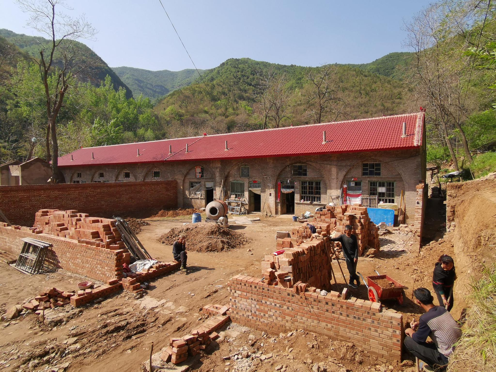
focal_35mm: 20
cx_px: 248
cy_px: 186
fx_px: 287
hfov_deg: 81.7
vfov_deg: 66.0
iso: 50
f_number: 2.2
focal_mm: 2.35
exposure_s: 1/752
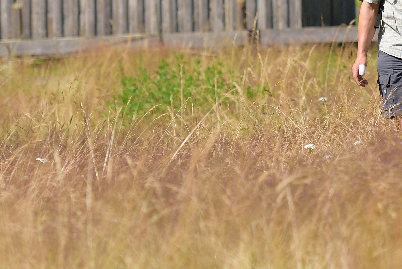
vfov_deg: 3.3
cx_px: 584
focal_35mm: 416
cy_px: -31
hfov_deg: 4.9
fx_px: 4647
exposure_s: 1/1000
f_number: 3.5
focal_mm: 116
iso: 160
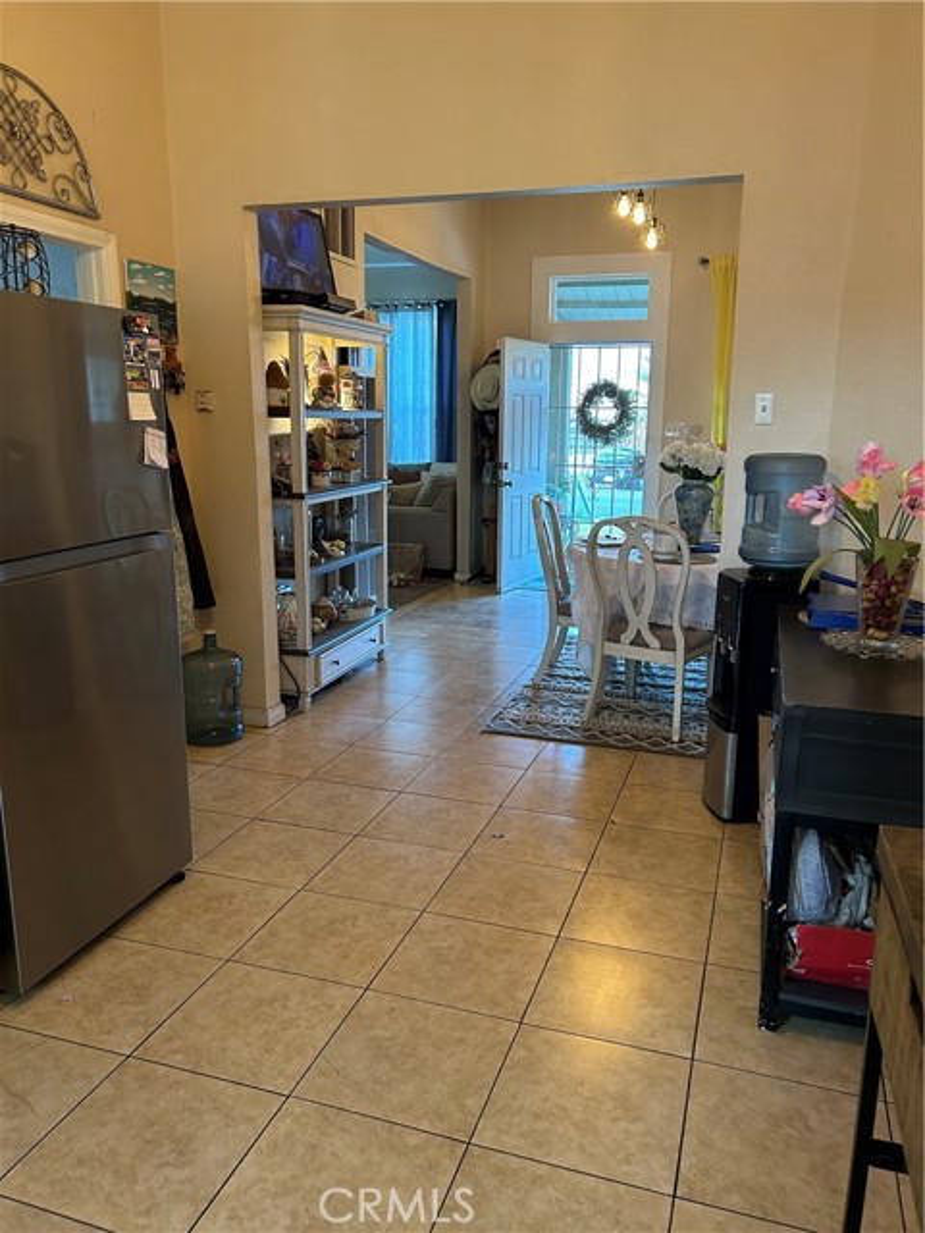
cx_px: 462
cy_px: 616
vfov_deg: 67.3
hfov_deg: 53.1
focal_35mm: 26
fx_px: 926
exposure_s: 1/60
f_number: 1.5
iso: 250
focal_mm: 5.7
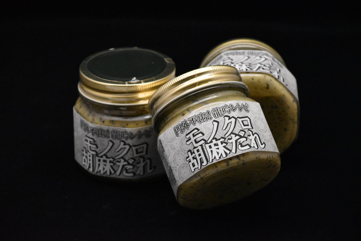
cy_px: 120
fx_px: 2933
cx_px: 180
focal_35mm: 292
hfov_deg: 7.0
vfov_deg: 4.7
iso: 6400
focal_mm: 195
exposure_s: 1/2000
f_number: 9
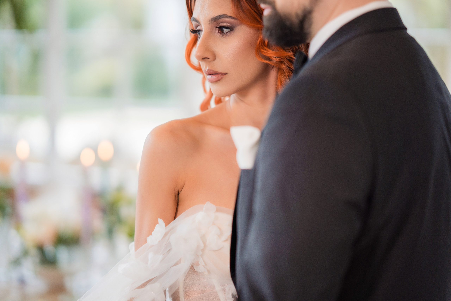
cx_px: 226
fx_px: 1065
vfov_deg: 16.1
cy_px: 150
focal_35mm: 85
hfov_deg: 23.9
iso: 640
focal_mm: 85
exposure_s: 1/1250
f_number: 1.4
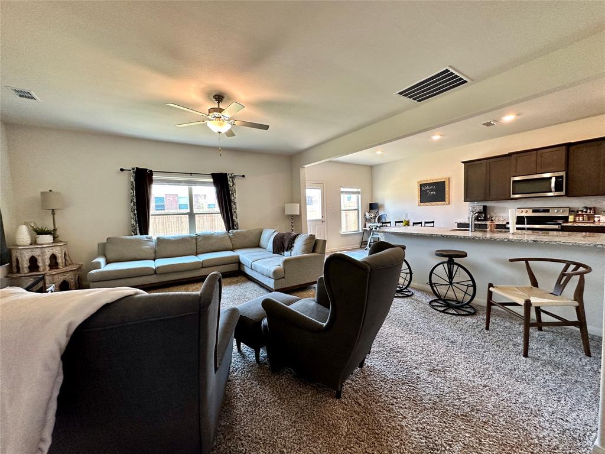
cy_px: 227
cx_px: 302
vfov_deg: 85.7
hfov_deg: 102.1
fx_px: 245
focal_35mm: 14
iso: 200
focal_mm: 2.22
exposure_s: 1/120
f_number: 2.2
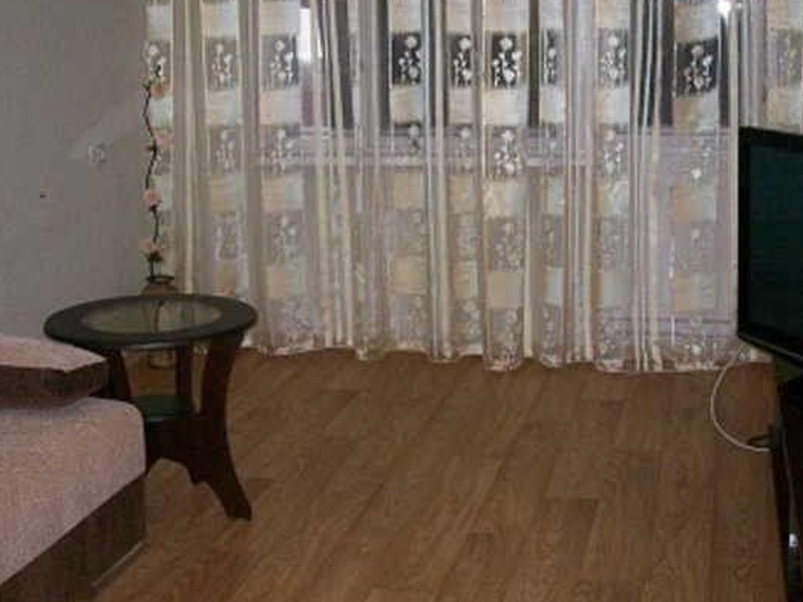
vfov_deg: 26.5
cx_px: 432
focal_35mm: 55
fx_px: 1276
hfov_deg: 34.9
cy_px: 267
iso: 140
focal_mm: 6
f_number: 2.7
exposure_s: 1/64
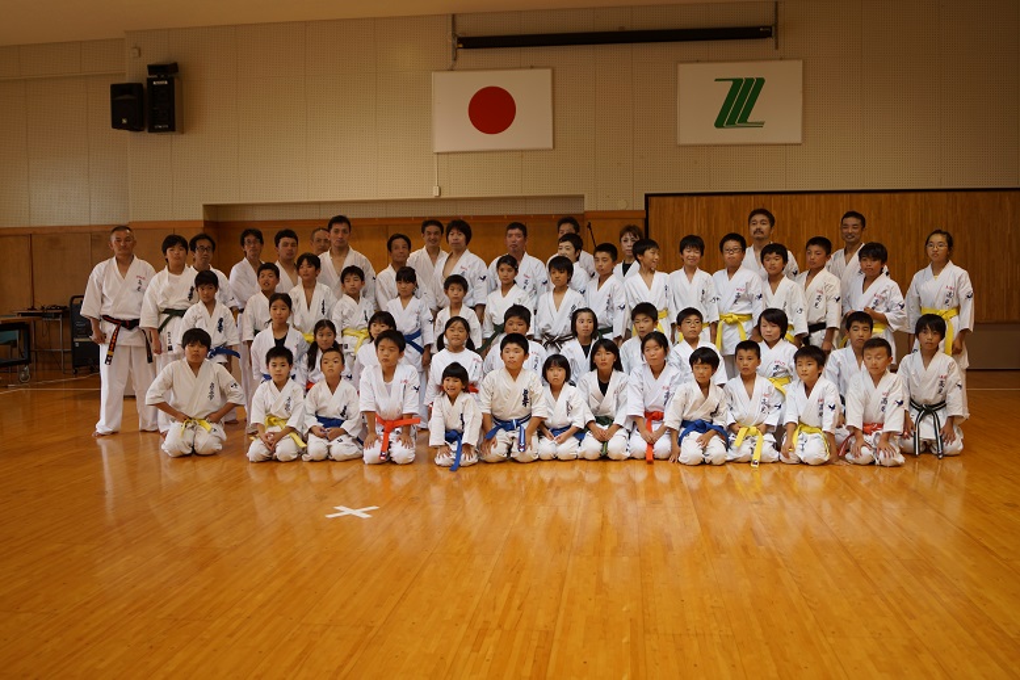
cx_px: 510
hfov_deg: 57.2
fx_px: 935
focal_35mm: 33
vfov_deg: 40.0
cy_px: 340
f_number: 4
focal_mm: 22
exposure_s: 1/60
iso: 100
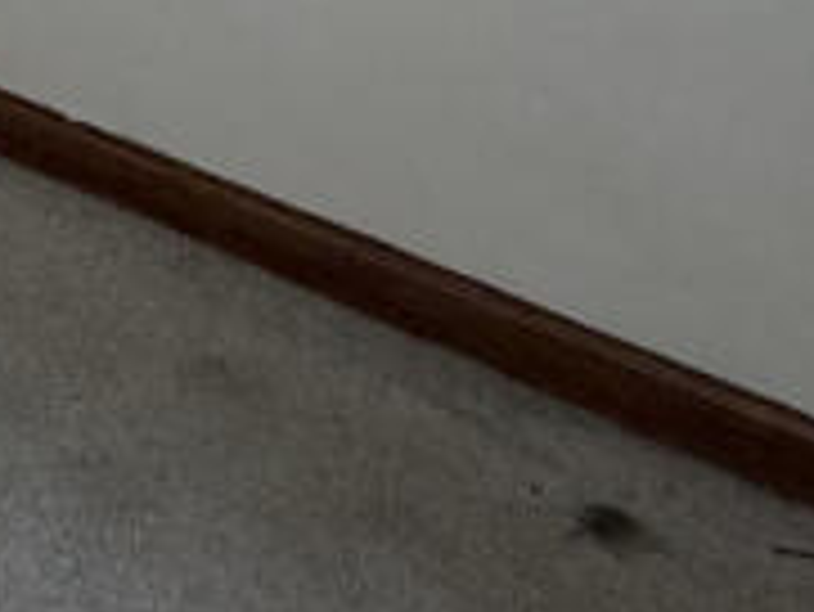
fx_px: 1859
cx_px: -387
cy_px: -706
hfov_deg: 21.1
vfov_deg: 14.5
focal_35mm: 79
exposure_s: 1/121
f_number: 2.2
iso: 250
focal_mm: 2.22
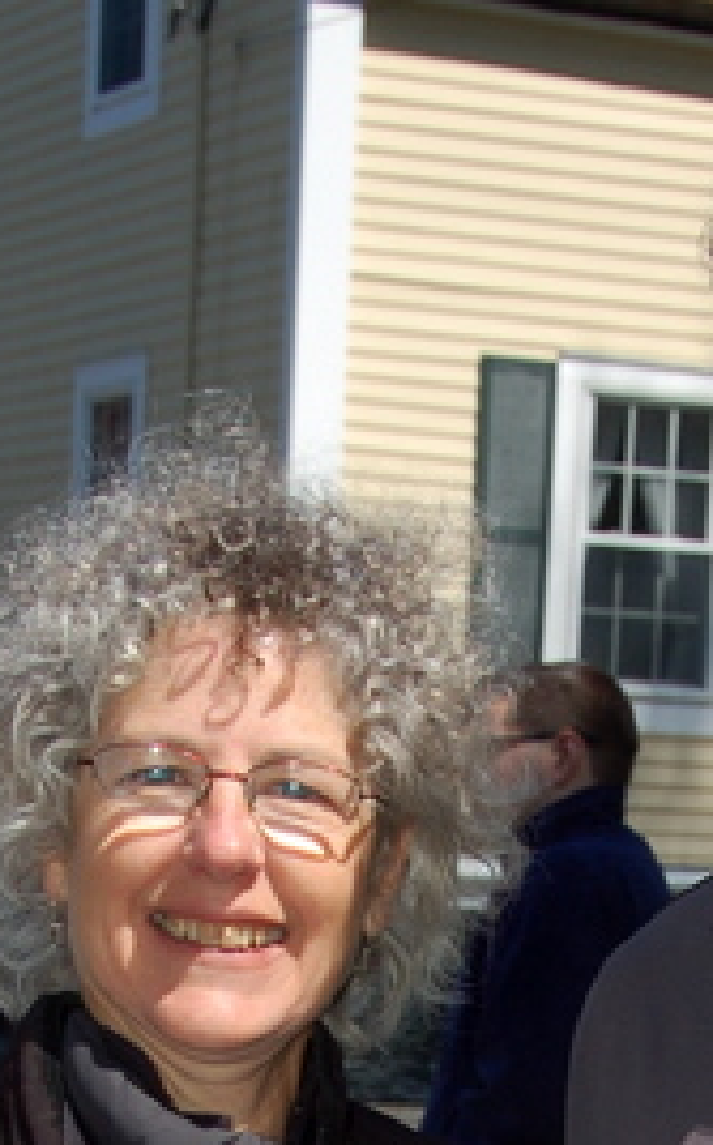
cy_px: 1393
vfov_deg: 14.3
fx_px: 4409
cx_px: 500
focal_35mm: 142
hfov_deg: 9.2
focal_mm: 31
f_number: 8
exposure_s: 1/500
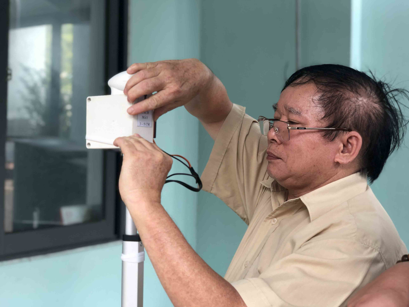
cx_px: 208
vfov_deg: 27.5
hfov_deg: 36.2
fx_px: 626
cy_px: 153
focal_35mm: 53
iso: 16
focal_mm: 6
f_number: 2.4
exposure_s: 1/60
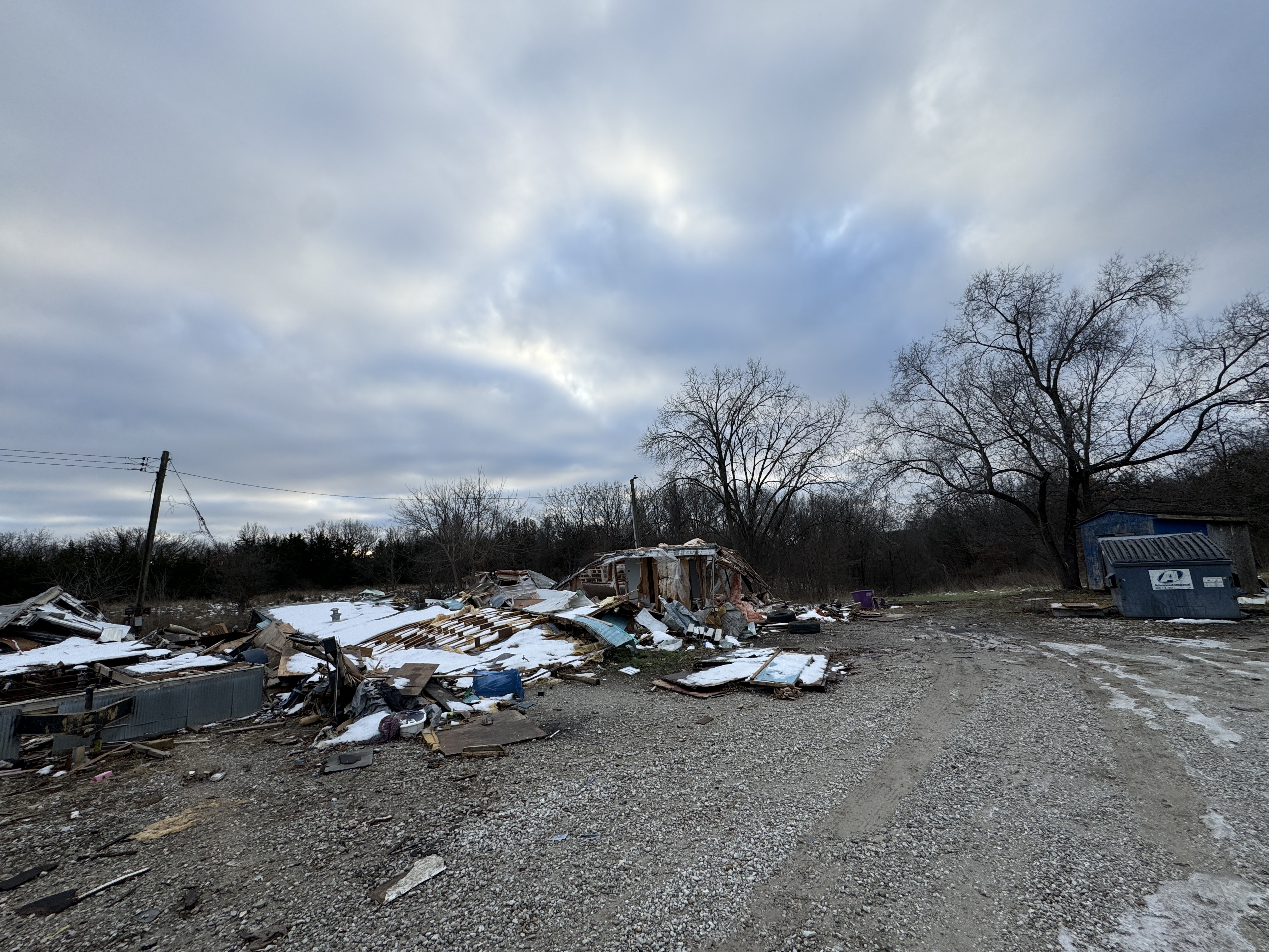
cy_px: 476
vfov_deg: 85.7
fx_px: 513
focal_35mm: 14
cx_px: 634
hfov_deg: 102.1
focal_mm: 2.22
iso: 40
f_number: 2.2
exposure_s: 1/386
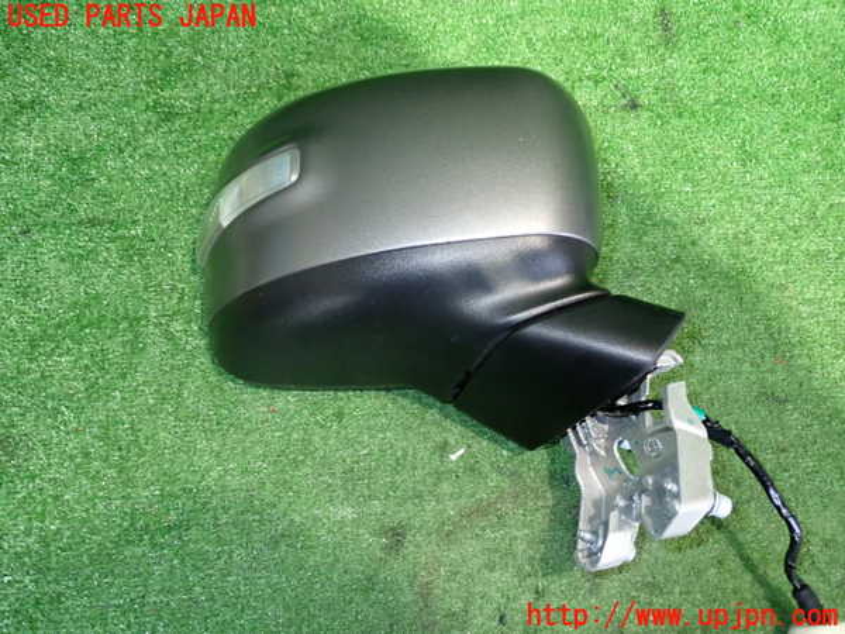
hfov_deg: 56.8
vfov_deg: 44.2
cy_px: 317
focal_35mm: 32
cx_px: 422
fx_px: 781
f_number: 2.4
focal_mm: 5.79
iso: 800
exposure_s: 1/20
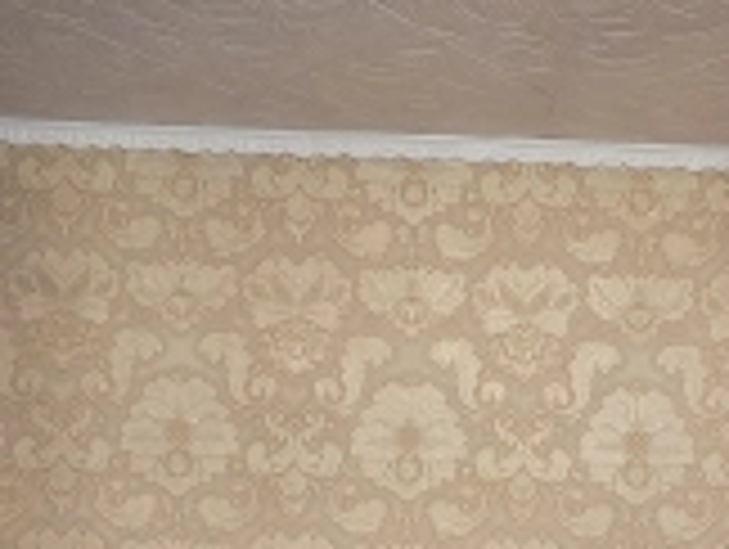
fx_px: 1055
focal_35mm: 50
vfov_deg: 26.8
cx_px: 432
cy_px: 603
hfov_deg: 38.0
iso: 500
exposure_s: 1/50
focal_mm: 2.2
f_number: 2.2
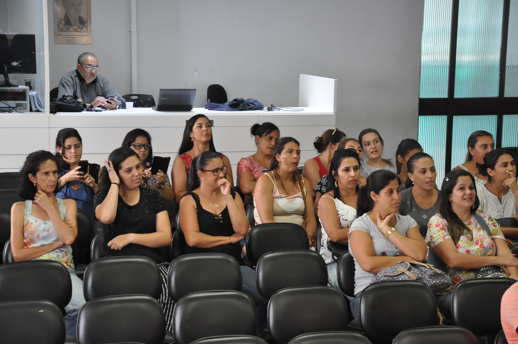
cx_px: 259
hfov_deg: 19.5
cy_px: 172
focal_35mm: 105
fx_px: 1509
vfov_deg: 13.0
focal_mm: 70
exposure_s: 1/40
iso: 2000
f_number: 5.3
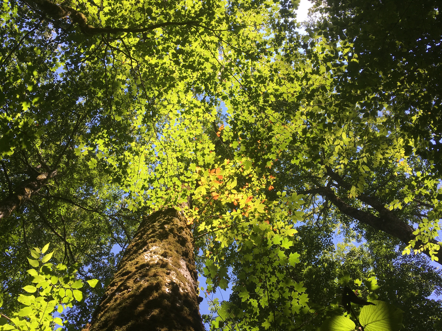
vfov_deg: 48.2
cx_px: 221
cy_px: 166
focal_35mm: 29
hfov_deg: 61.7
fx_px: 370
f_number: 2.2
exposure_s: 1/605
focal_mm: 4.15
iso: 25
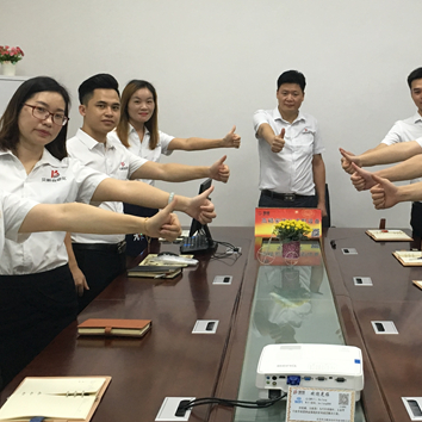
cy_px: 165
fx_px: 800
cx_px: 325
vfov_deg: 29.5
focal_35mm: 58
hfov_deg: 29.0
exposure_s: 1/33
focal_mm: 4.15
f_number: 2.2
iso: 64
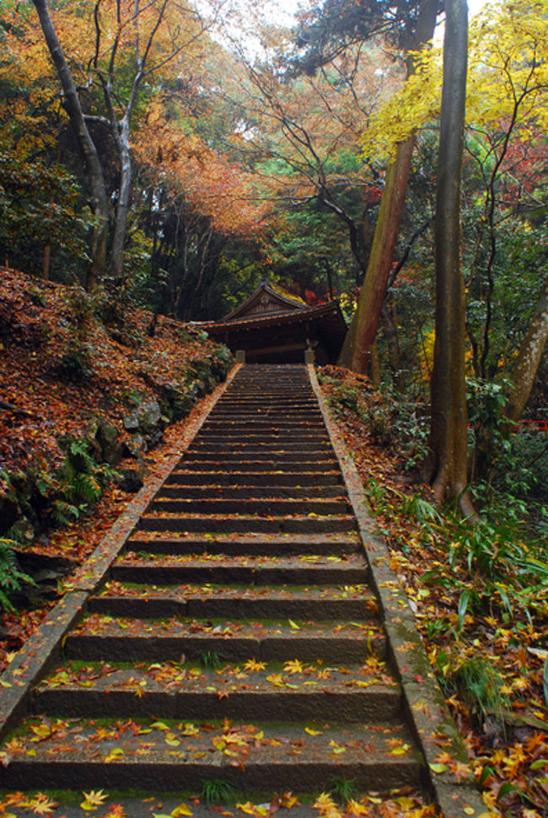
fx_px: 683
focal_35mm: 30
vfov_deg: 61.9
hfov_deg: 43.7
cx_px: 274
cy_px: 409
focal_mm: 20
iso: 400
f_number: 4.5
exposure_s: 1/80
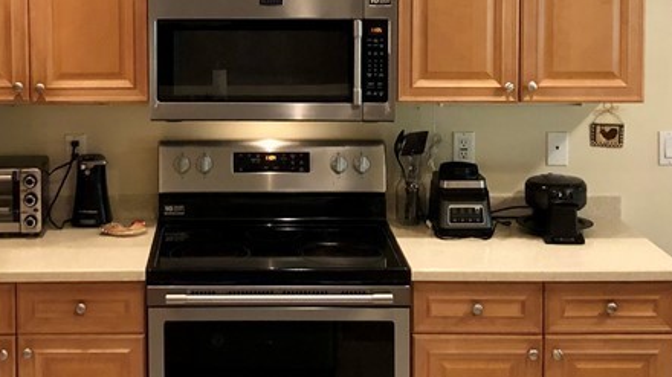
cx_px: 218
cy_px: 21
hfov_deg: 29.5
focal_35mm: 71
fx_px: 1265
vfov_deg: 16.7
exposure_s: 1/15
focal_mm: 3.99
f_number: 1.8
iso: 80
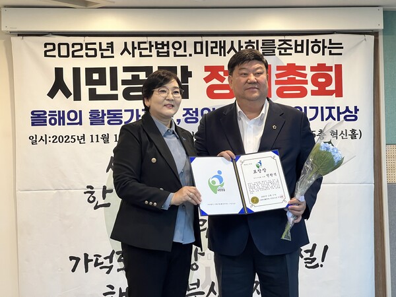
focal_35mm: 77
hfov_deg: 25.3
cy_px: 148
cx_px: 198
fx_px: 881
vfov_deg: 19.1
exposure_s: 1/60
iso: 400
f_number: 2.8
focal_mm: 9
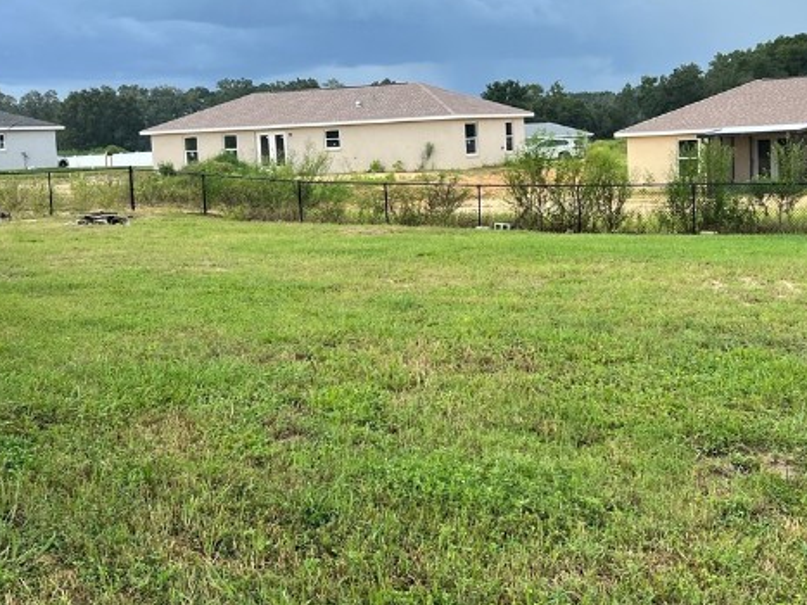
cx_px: 416
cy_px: 254
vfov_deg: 25.6
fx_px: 1328
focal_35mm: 57
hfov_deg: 33.8
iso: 50
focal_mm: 5.7
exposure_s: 1/1779
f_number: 1.5
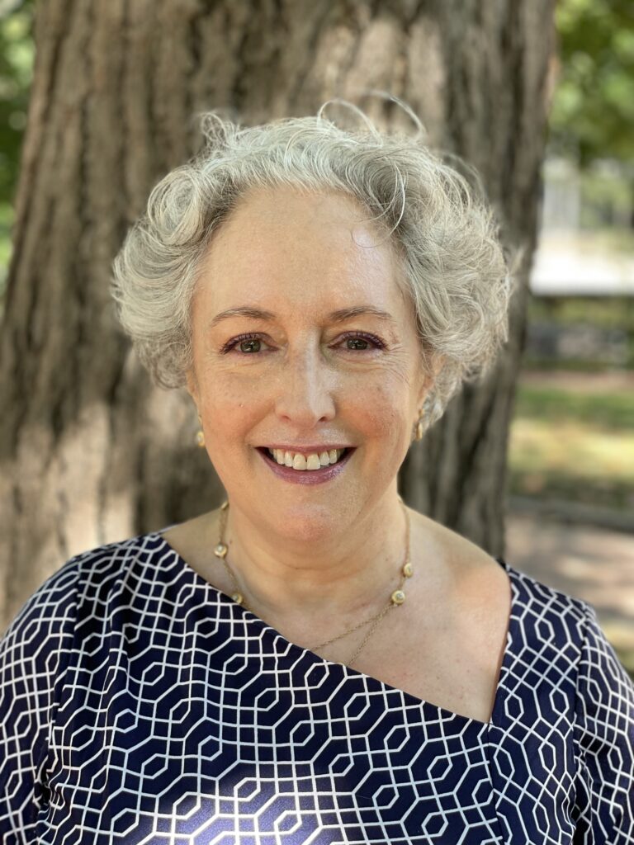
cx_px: 317
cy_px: 422
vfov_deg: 36.8
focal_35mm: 52
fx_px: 1270
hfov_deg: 28.0
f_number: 2
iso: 64
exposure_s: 1/122
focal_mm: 6
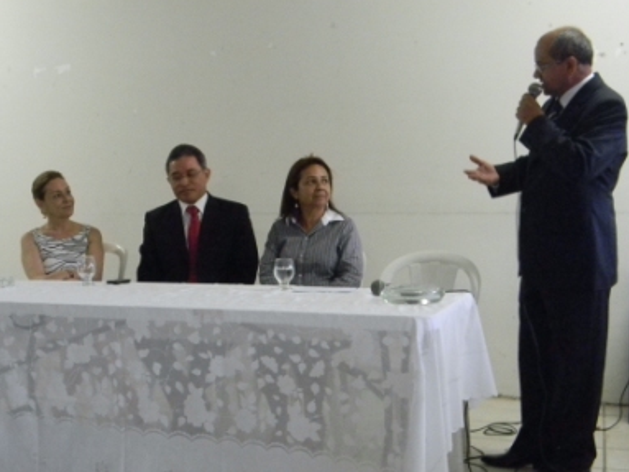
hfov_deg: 39.6
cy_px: 268
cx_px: 286
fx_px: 872
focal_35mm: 48
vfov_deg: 30.2
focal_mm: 7.3
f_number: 3.8
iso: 200
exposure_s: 1/5.3
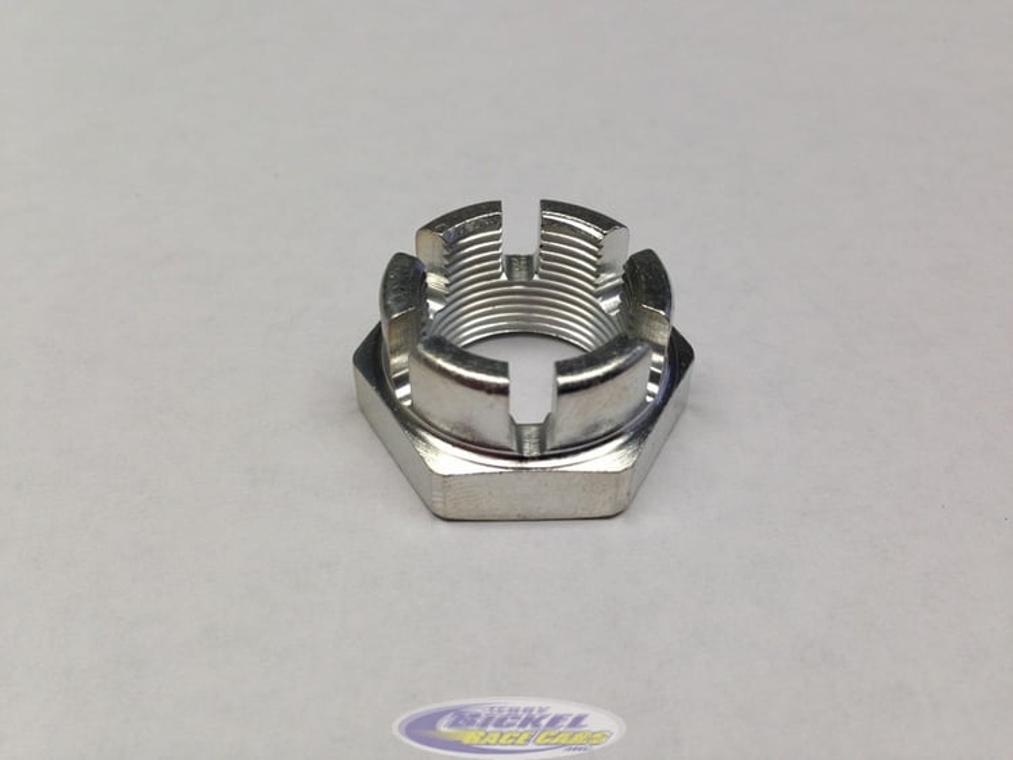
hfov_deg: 55.3
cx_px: 506
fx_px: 966
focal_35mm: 33
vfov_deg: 43.0
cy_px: 380
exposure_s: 1/40
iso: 50
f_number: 2.4
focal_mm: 4.12
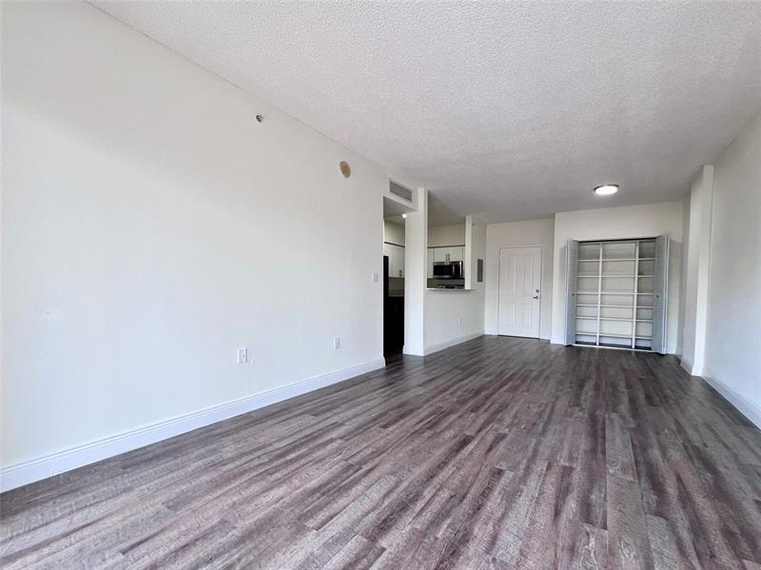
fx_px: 286
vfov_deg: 89.9
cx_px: 380
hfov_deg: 106.2
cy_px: 285
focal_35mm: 13
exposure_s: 1/99
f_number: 1.8
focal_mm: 1.57
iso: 64
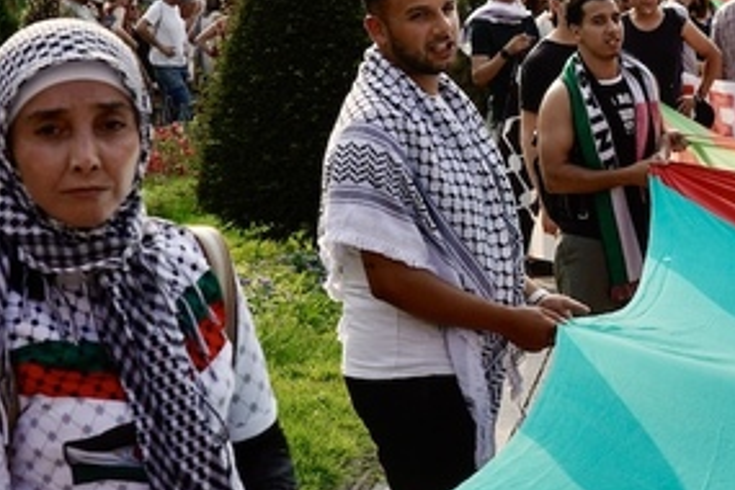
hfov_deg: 16.8
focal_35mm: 117
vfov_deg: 11.7
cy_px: 108
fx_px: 2389
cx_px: 877
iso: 200
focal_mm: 46
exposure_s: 1/320
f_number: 7.1
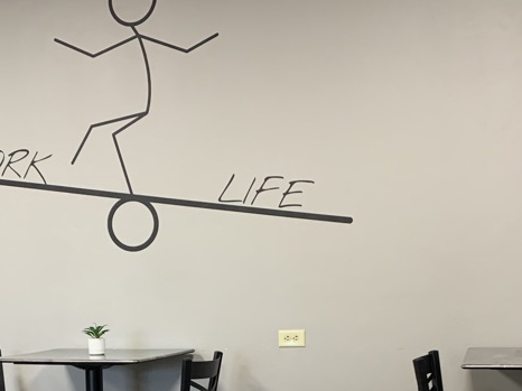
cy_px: 409
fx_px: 1010
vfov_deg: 21.0
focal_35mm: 67
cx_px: 201
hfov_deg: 28.9
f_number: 1.8
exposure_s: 1/60
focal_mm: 4.25
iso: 160
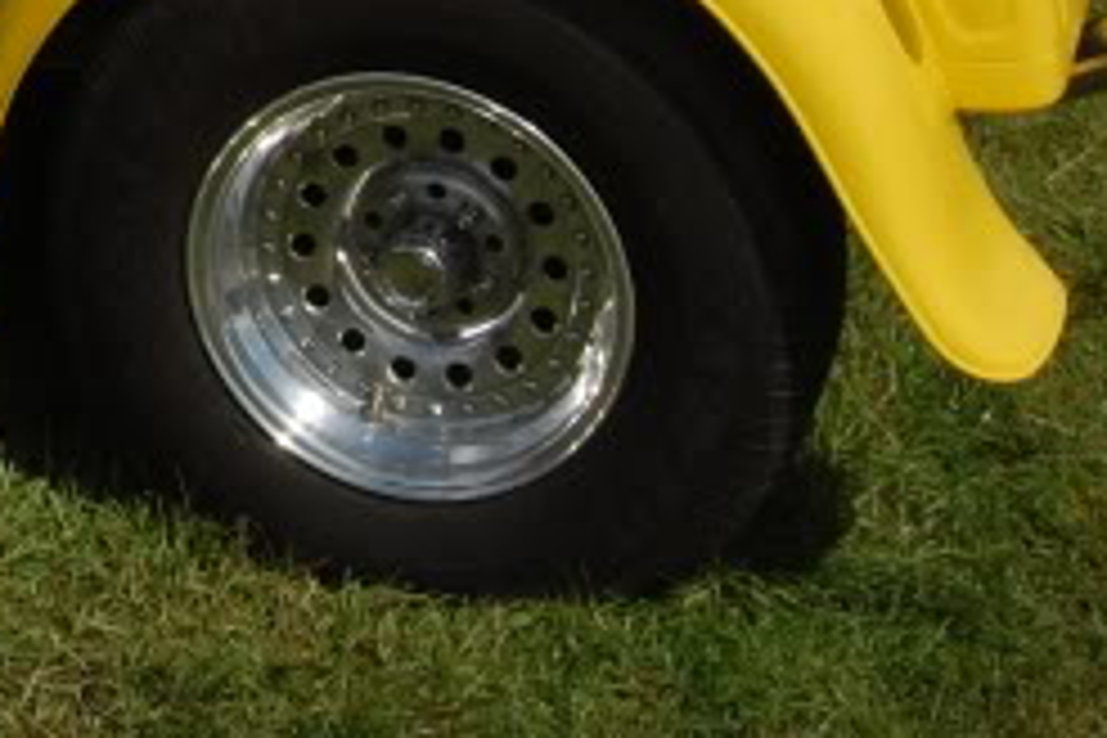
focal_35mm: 107
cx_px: -497
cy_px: -335
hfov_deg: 17.4
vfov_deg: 12.2
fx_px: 3290
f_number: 11
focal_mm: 22
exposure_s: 1/500
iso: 200
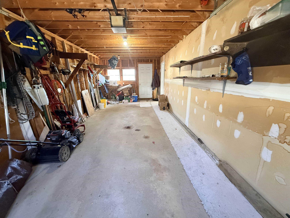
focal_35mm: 14
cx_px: 145
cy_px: 109
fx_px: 117
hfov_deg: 102.1
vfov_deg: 85.7
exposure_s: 1/60
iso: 640
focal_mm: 2.22
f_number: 2.2
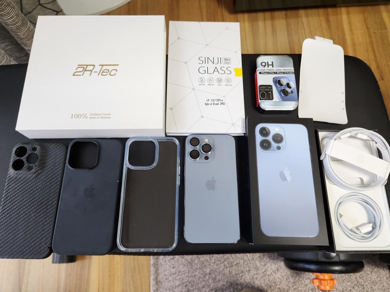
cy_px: 146
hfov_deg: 73.9
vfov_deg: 58.9
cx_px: 195
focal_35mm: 23
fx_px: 259
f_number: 1.8
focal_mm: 5.4
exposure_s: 1/120
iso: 200
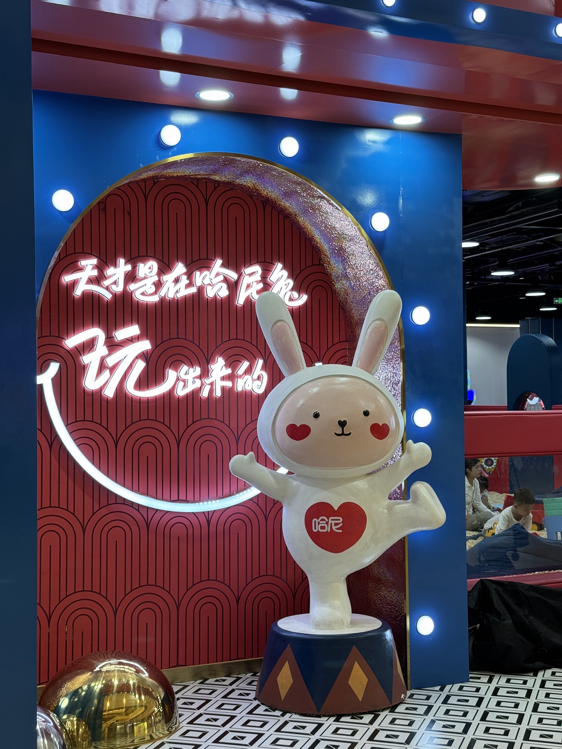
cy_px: 374
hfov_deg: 30.3
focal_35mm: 48
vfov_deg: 39.7
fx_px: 1039
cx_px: 281
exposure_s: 1/100
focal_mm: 6.76
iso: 50
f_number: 1.78
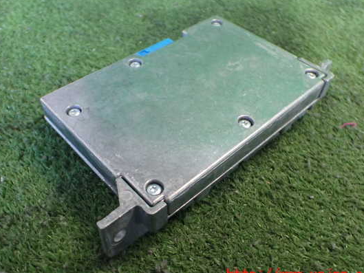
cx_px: 175
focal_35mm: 34
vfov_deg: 41.8
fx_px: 358
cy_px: 129
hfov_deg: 53.9
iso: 800
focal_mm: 5.4
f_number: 2.3
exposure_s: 1/80
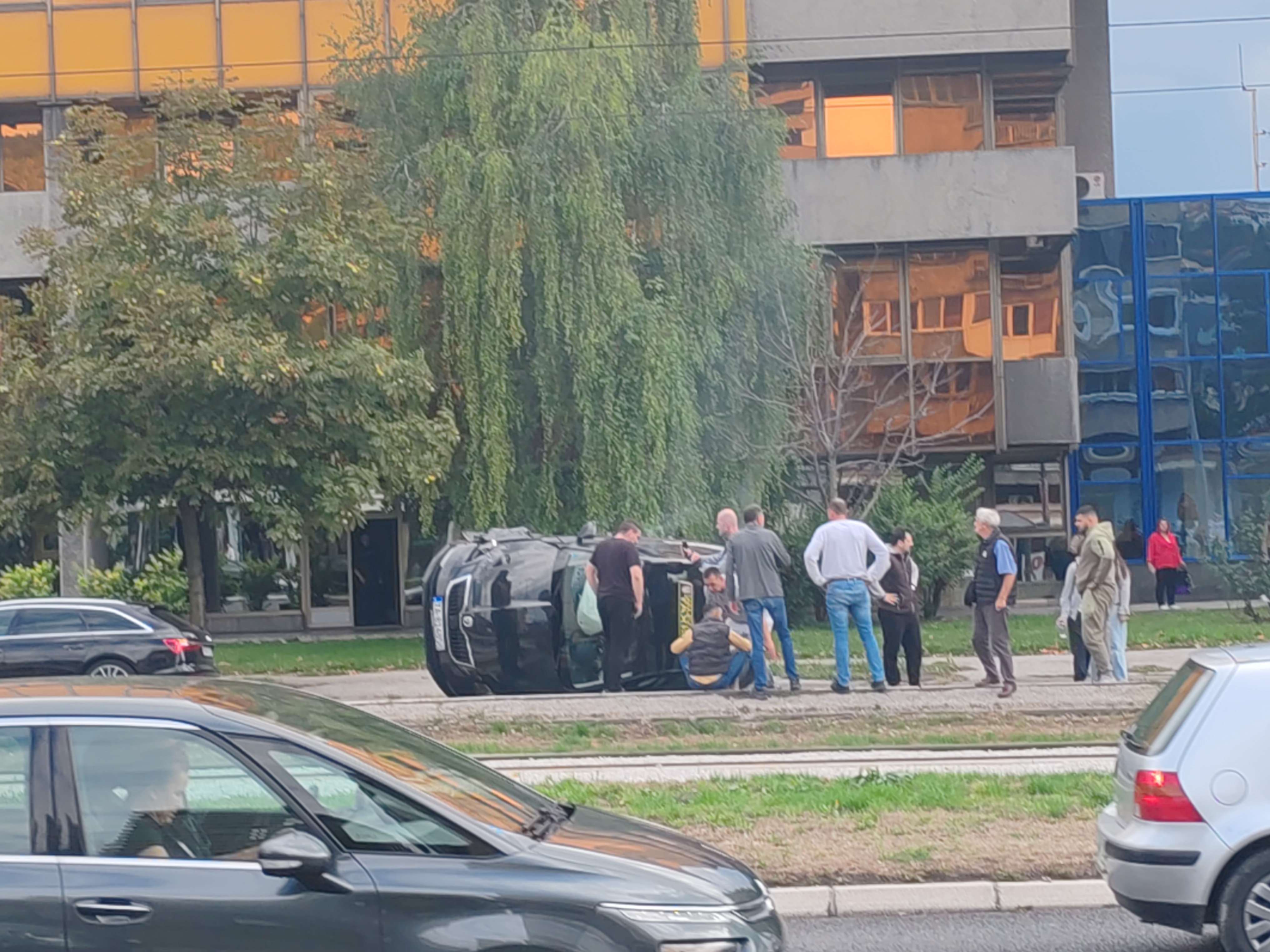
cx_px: 635
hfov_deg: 22.3
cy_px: 476
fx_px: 3229
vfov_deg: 16.8
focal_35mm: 88
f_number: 1.9
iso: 50
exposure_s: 1/250
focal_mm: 6.12
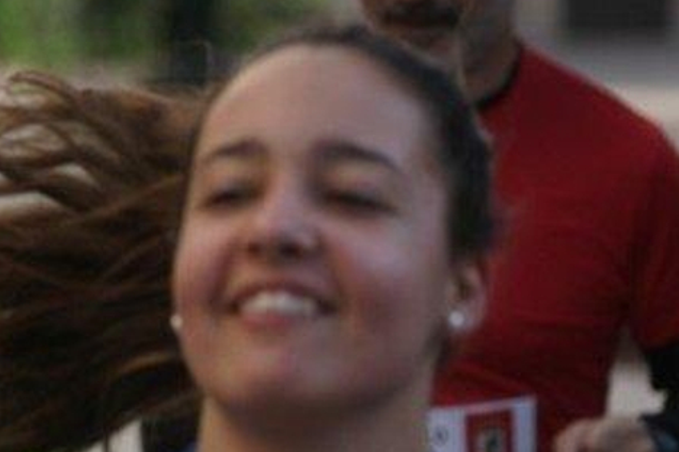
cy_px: 512
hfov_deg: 4.3
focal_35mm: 479
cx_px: -422
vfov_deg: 2.9
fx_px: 9034
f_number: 5
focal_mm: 140
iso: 320
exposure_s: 1/500
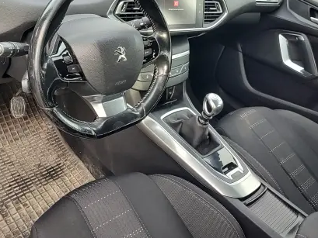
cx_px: 128
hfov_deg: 51.0
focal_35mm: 36
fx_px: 331
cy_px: 74
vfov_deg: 39.1
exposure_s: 1/132
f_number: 1.8
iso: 100
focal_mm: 5.56
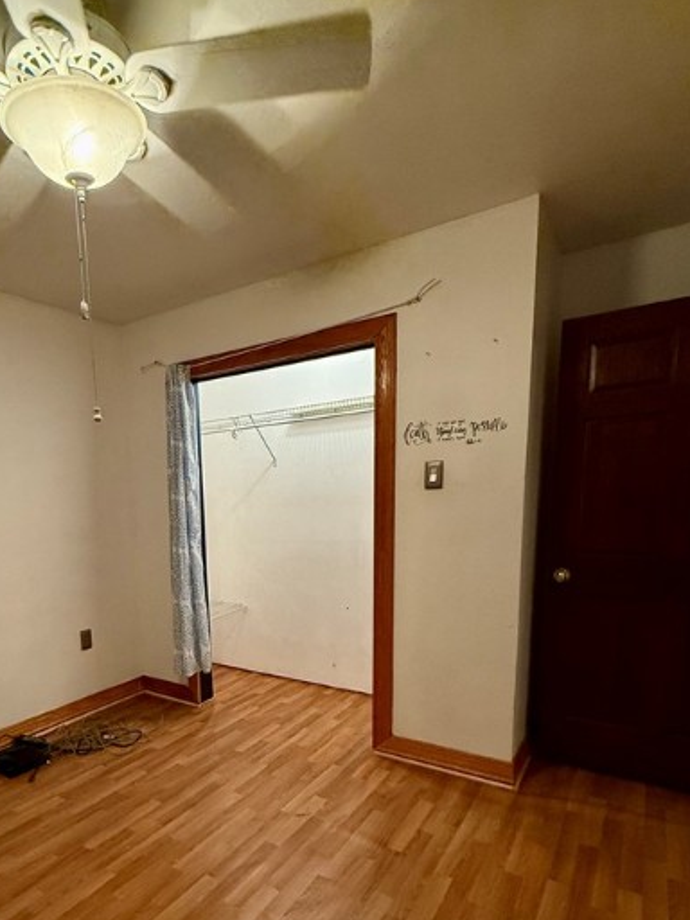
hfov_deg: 62.0
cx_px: 235
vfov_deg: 77.1
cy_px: 595
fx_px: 558
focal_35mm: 21
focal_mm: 2.22
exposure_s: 1/60
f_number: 2.2
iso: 400
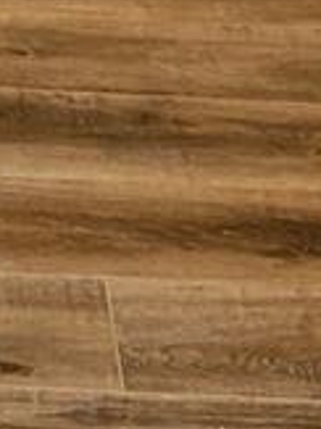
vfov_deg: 8.1
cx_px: -360
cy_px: -1024
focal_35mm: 192
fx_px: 2377
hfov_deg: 7.4
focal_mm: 4.25
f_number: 1.8
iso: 80
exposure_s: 1/60
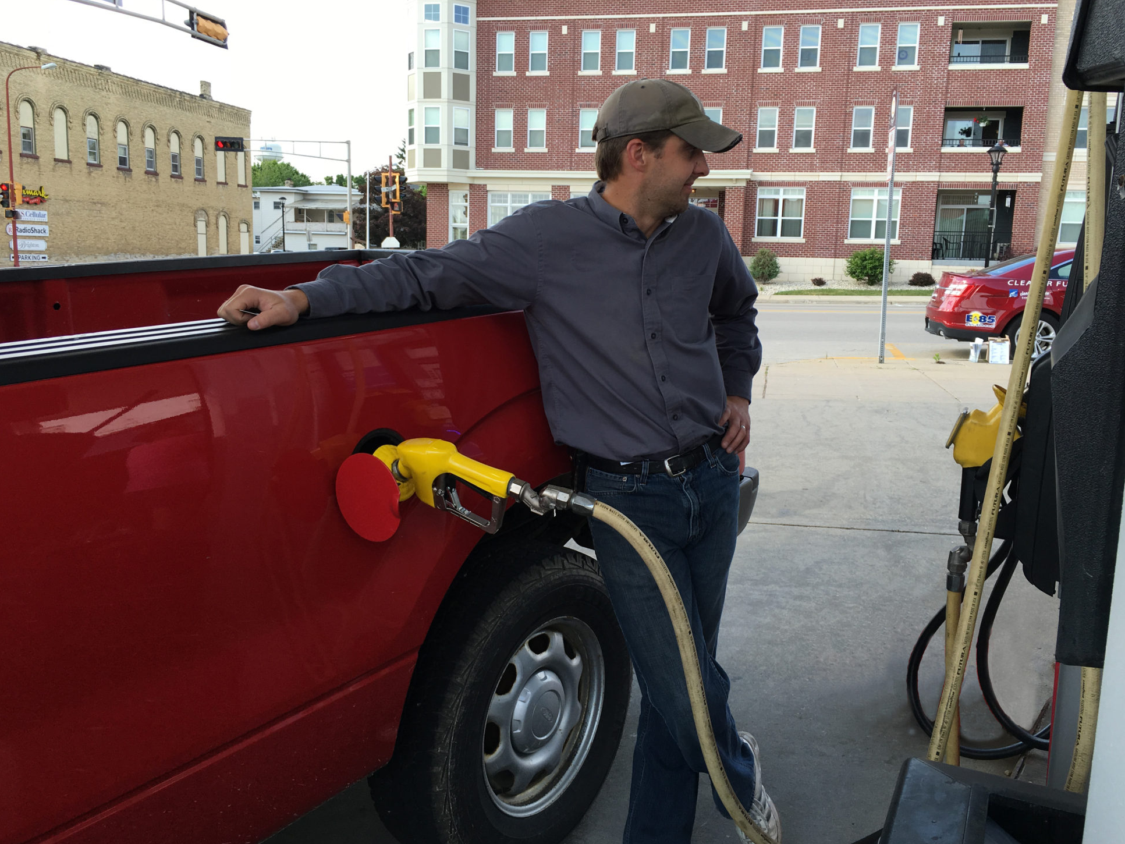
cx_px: 576
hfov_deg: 60.0
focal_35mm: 30
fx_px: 975
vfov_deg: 46.8
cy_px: 432
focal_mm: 4.15
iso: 25
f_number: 2.2
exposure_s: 1/276
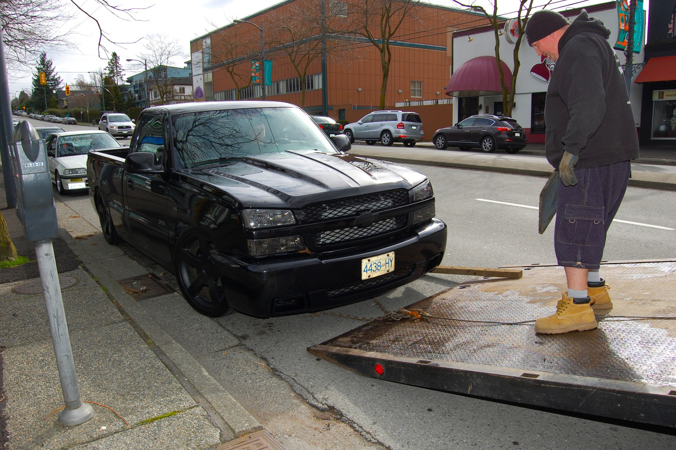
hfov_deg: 64.6
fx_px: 535
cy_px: 225
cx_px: 338
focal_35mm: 28
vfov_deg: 45.6
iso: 200
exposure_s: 1/320
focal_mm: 19
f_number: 9
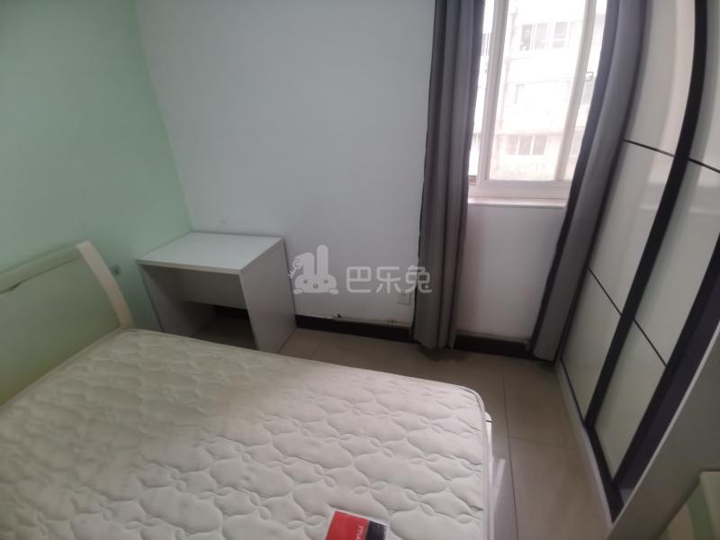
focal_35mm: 17
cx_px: 360
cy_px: 270
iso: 200
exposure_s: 1/100
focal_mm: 2.26
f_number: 2.2
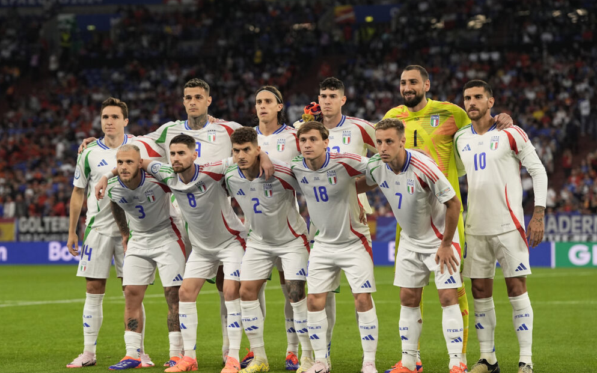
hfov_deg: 17.5
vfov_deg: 11.0
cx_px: 298
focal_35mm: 119
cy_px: 198
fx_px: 1936
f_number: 3.5
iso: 2000
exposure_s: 1/1600
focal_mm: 116
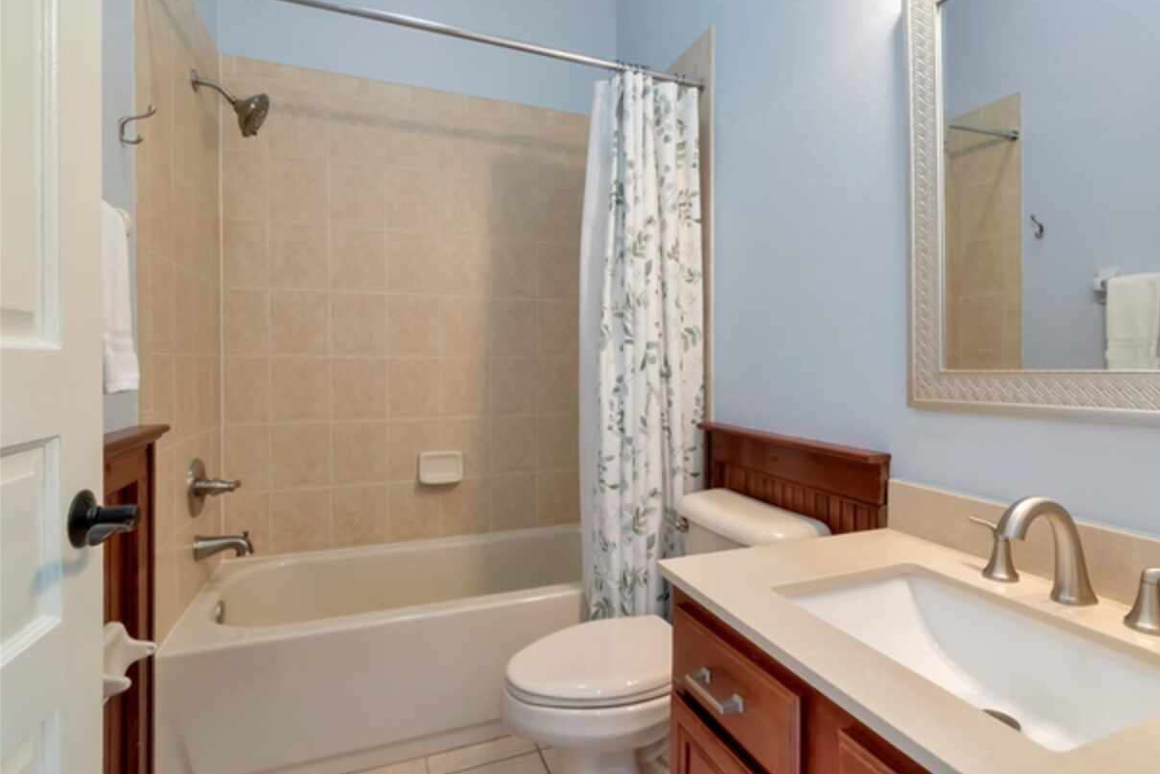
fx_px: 565
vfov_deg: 68.8
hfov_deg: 91.4
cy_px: 366
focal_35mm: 18
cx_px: 616
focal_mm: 11
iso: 1000
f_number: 18
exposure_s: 1/5
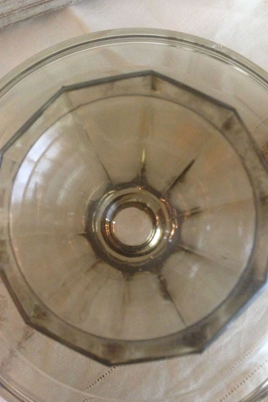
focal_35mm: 41
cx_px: 118
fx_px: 458
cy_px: 214
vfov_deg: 47.4
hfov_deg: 32.6
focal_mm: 4.12
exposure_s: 1/15
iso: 400
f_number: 2.4
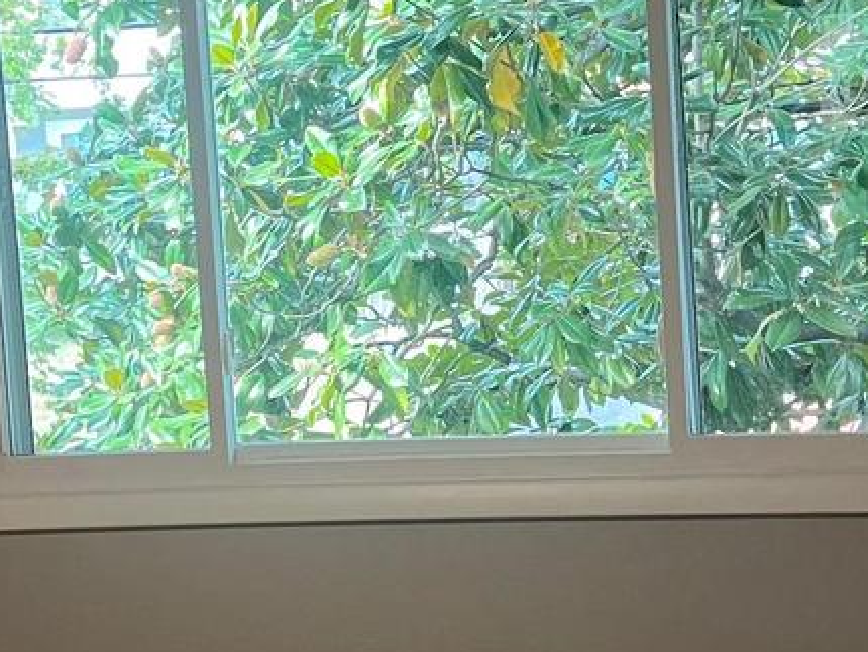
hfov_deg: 22.5
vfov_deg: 16.9
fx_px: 2183
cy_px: 206
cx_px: 379
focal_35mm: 87
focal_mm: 5.7
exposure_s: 1/60
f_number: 1.5
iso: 160
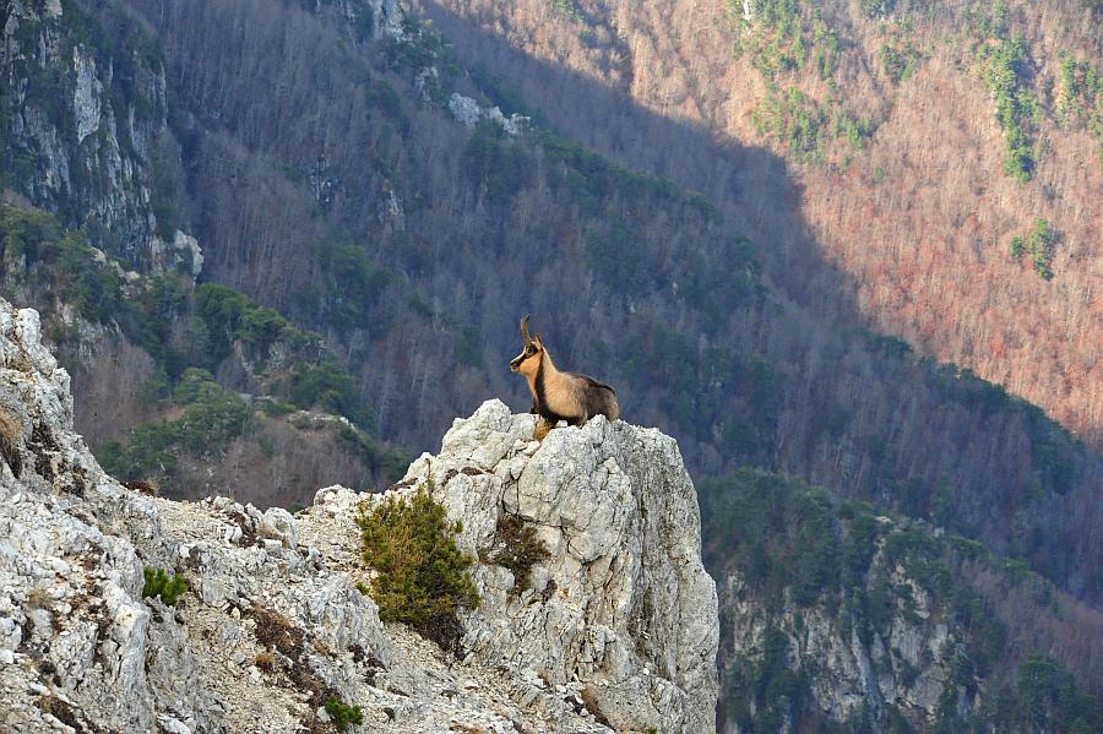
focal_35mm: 150
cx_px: 552
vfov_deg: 9.1
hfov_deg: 13.7
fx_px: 4593
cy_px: 367
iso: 2000
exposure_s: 1/400
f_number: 10
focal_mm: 150
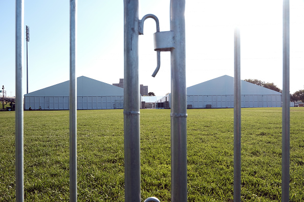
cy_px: 101
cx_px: 152
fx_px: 203
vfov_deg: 53.1
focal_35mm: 24
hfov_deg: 73.7
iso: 160
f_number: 6.4
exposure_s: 1/180
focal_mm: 16
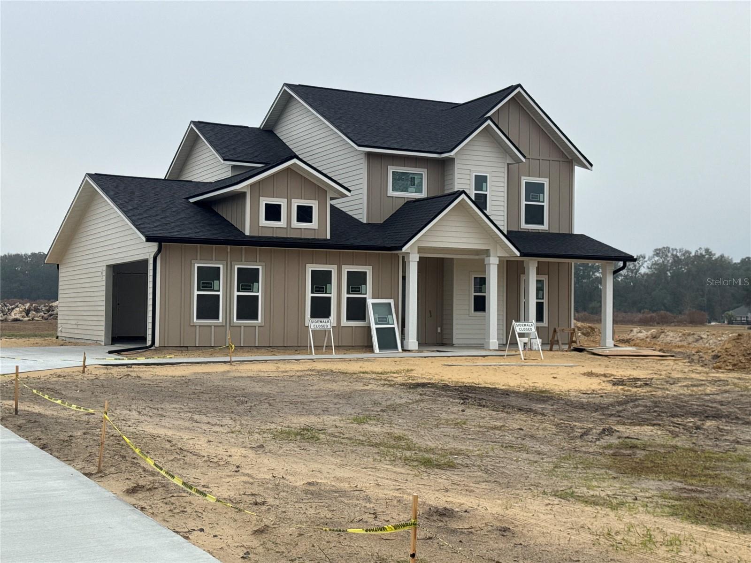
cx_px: 376
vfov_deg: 30.3
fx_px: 1041
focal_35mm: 48
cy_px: 282
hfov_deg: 39.7
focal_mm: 6.76
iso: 64
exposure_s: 1/1094
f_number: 1.78
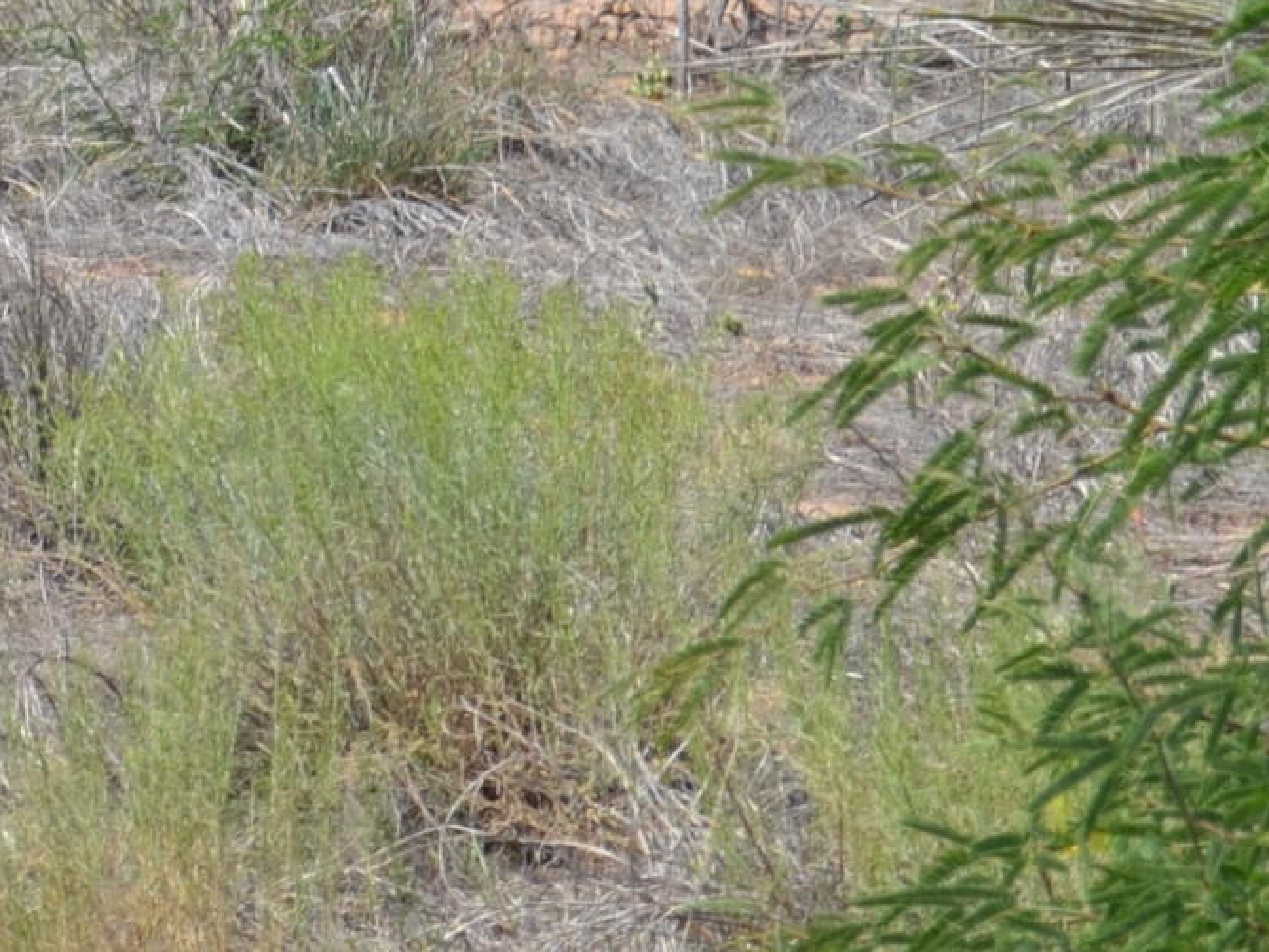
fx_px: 13057
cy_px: -490
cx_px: -1138
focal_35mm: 356
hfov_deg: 5.5
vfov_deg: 4.2
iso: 100
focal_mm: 55
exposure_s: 1/250
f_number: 8
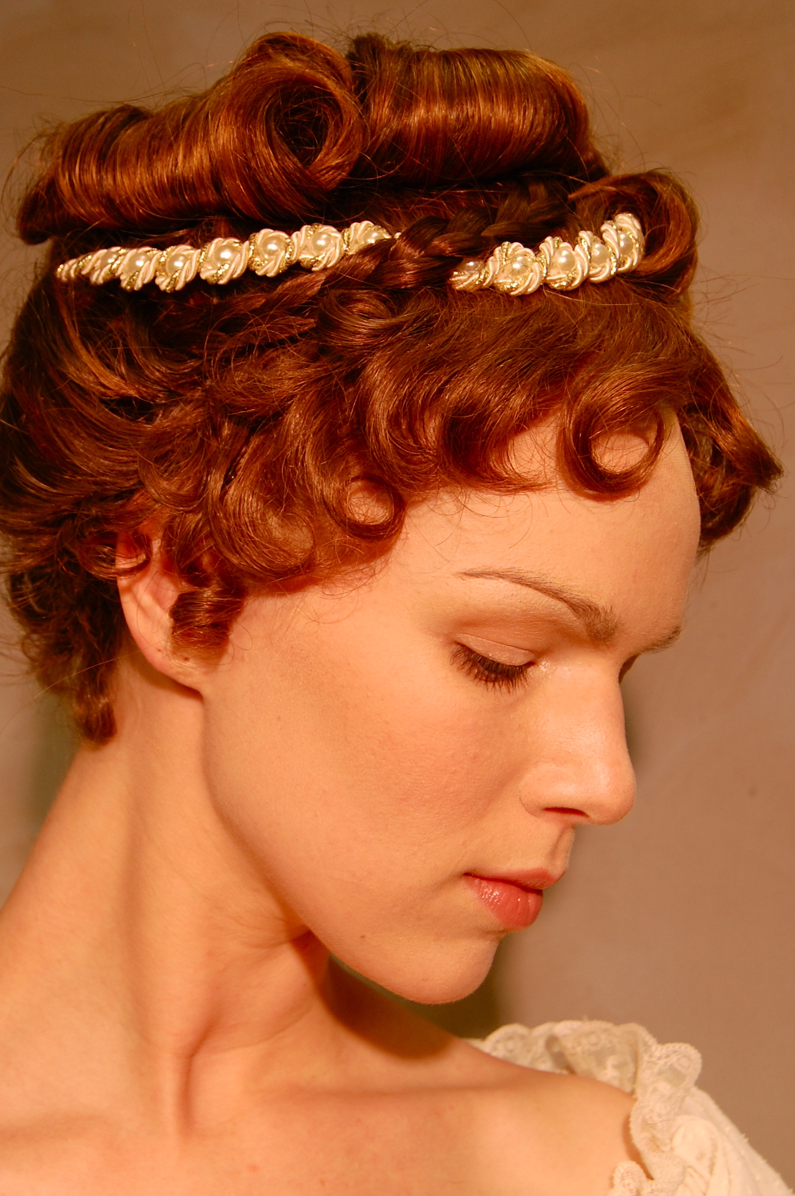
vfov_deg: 35.1
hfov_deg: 23.7
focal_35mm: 57
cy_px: 643
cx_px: 364
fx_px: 1892
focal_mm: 32
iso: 400
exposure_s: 1/125
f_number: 5.6
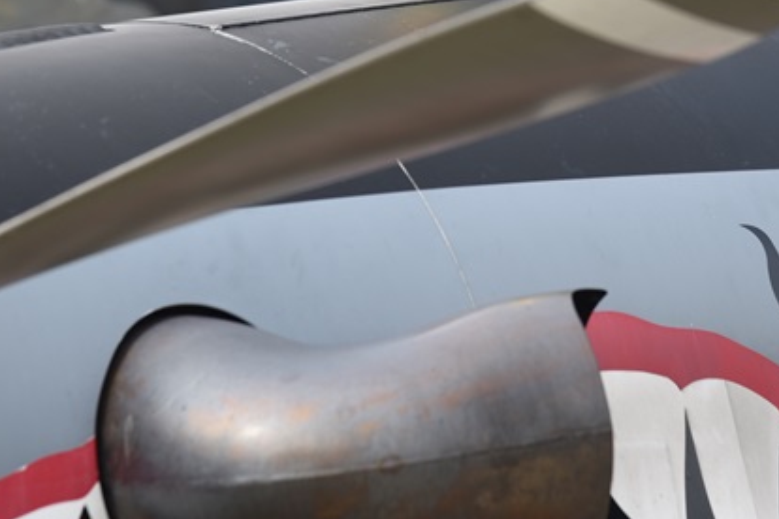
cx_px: 583
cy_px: 0
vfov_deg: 6.0
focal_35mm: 228
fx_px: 4933
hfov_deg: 9.0
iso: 100
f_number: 5.6
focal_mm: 105
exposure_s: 1/320
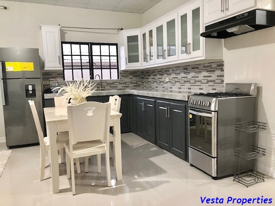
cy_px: 103
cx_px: 138
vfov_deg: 49.7
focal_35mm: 28
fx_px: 222
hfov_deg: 63.4
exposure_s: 1/9
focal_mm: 4
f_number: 1.8
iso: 100
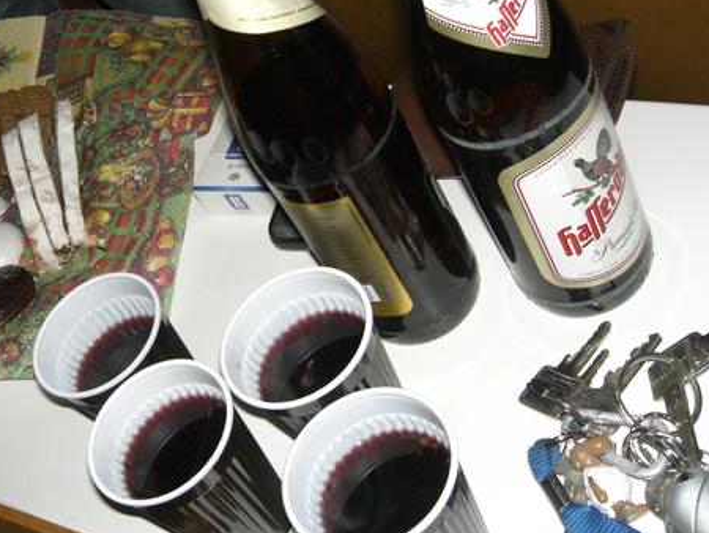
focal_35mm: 54
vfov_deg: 26.9
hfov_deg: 35.0
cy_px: 184
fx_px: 1107
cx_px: 210
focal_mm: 6.3
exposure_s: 1/60
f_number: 3.1
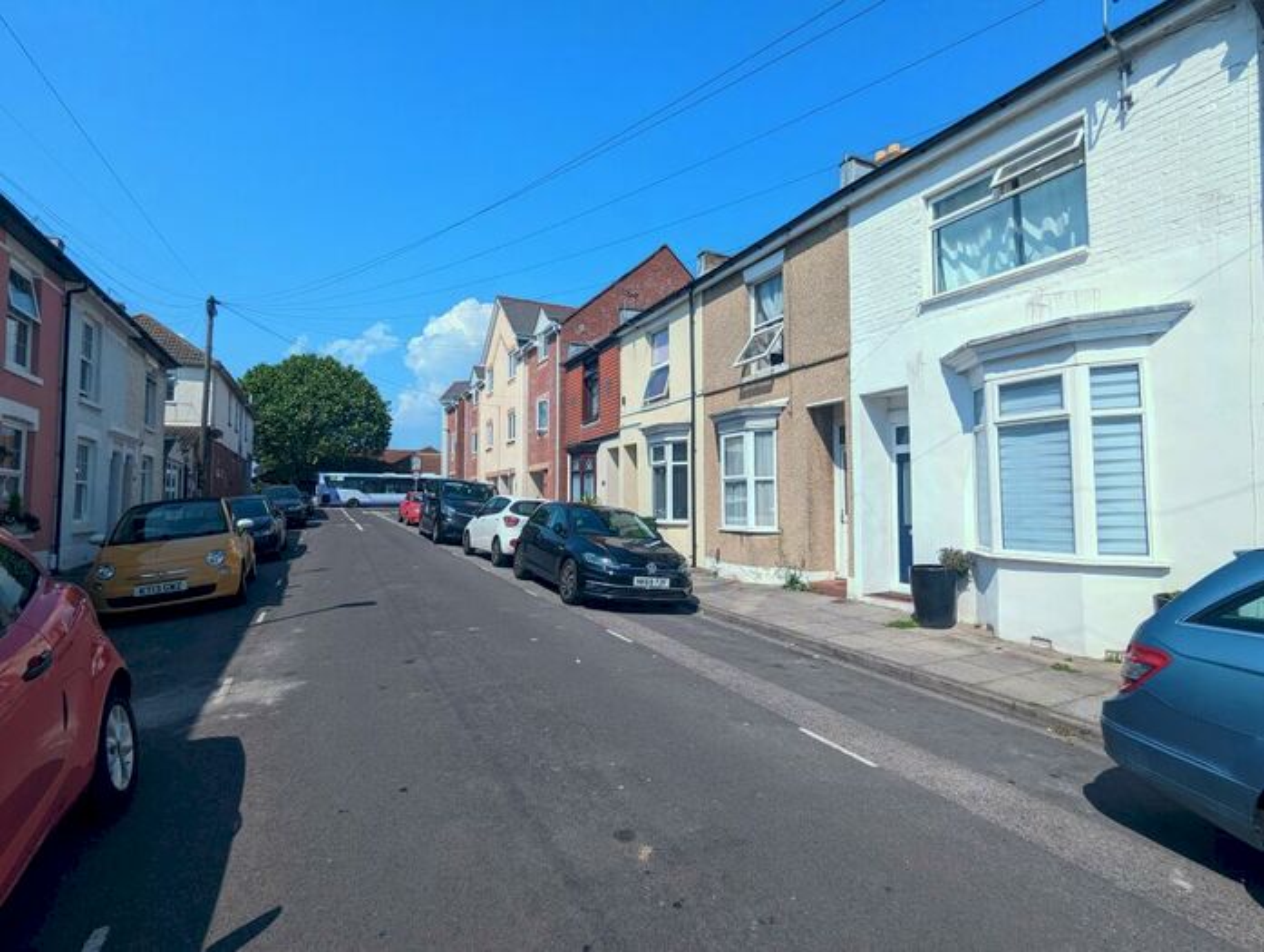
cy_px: 476
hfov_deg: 94.4
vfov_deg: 78.3
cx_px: 632
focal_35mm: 16
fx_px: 585
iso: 51
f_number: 2.2
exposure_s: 1/2347
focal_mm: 2.35
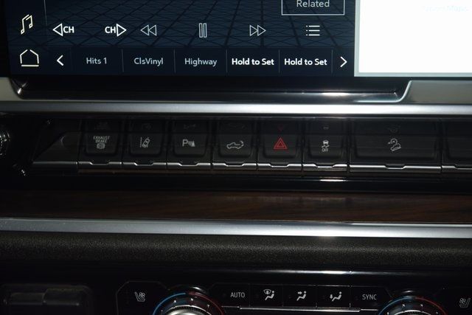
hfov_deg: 19.5
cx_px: 236
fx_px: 1377
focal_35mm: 105
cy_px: 158
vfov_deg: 13.0
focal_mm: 70
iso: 800
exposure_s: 1/40
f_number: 4.5
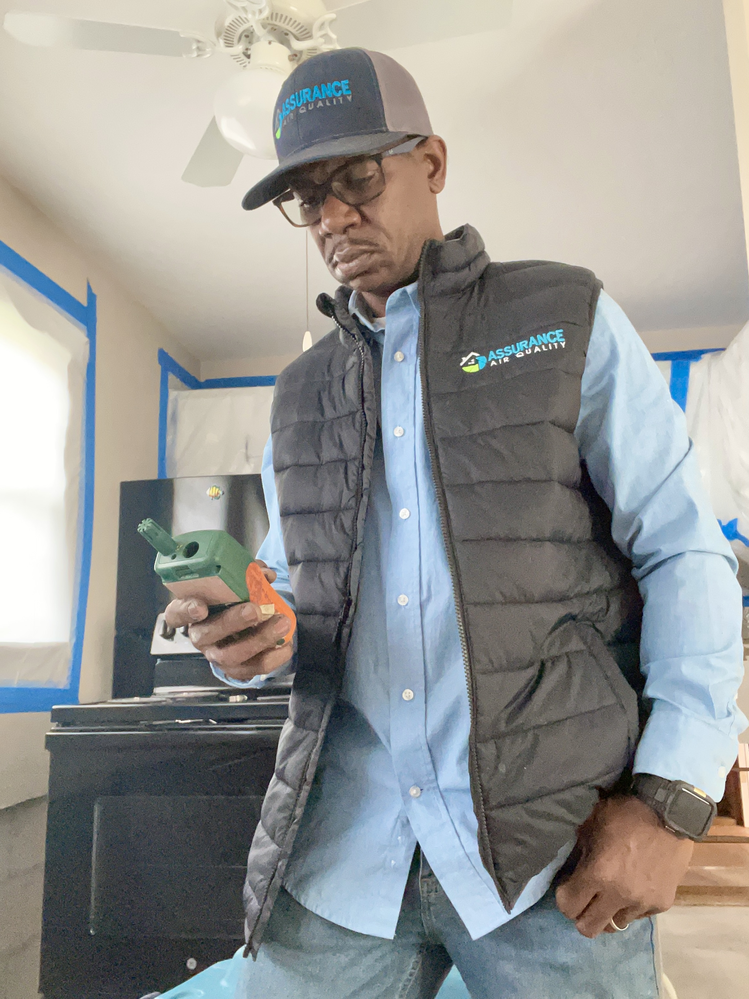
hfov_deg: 46.8
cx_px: 374
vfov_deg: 60.0
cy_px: 500
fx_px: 865
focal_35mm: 30
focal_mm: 2.71
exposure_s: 1/30
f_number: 2.2
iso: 640
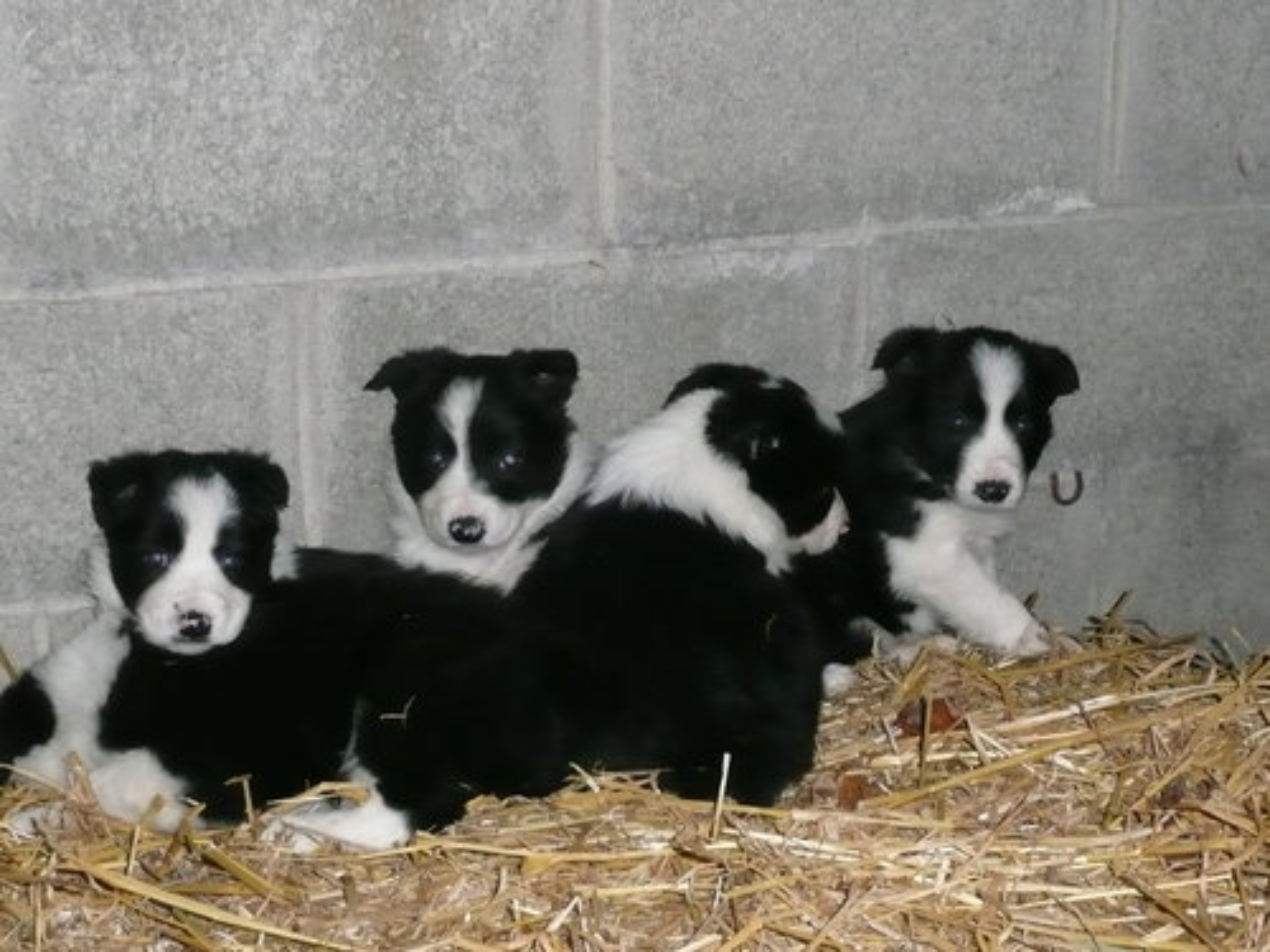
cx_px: 635
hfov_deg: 32.2
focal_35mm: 60
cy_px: 476
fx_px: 2201
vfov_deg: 24.4
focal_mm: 8.2
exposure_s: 1/30
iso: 250
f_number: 4.2
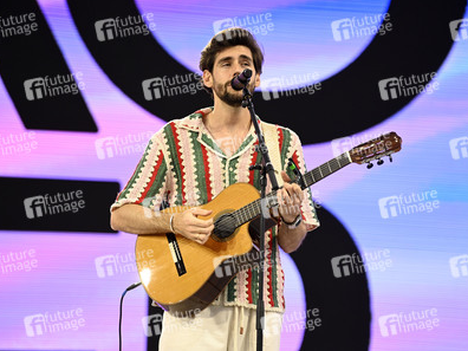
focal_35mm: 219
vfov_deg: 6.8
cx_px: 259
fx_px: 2961
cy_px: 175
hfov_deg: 9.0
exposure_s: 1/2000
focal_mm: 200
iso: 2000
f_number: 3.5
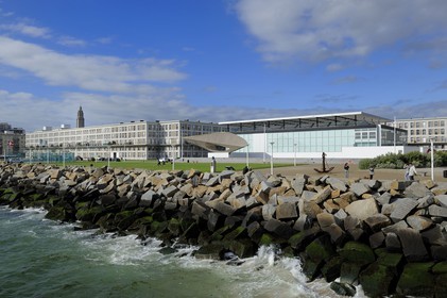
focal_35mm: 27
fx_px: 335
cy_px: 149
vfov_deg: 47.9
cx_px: 224
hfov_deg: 67.4
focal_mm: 27
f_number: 14
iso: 200
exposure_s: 1/250
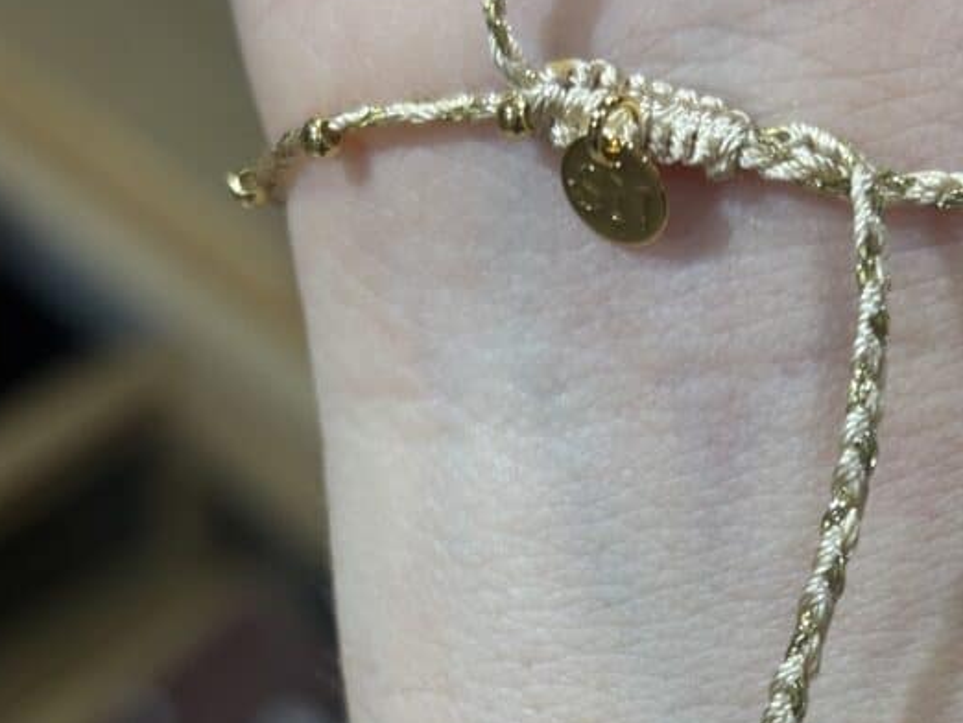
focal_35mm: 102
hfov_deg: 19.2
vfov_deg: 14.3
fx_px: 2839
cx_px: 640
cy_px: 717
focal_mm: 5.96
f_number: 1.6
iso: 50
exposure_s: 1/100
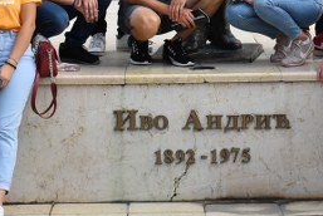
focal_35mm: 140
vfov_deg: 9.6
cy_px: -69
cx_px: 222
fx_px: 1258
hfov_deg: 14.6
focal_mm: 30
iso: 200
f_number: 9
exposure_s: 1/320
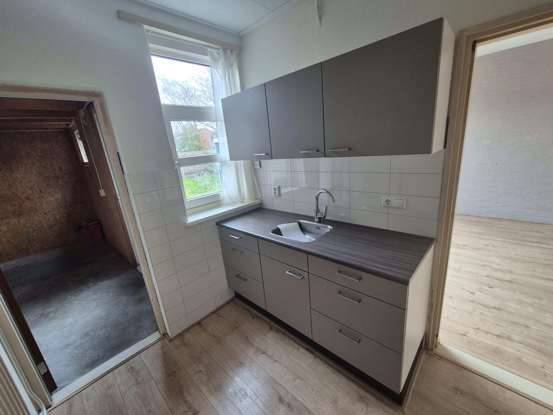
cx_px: 276
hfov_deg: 106.2
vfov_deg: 89.9
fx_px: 208
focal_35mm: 13
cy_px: 208
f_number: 2.2
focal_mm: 2.2
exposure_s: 1/50
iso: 400
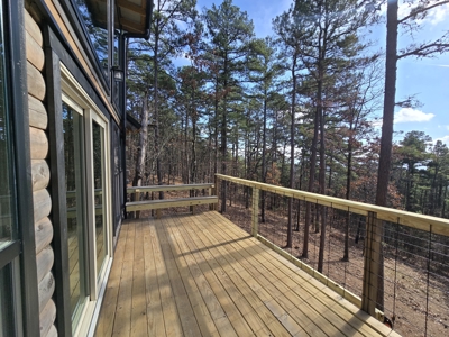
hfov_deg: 106.2
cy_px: 168
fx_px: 169
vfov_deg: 89.9
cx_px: 224
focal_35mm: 13
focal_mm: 2.2
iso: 80
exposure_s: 1/2000
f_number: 2.2
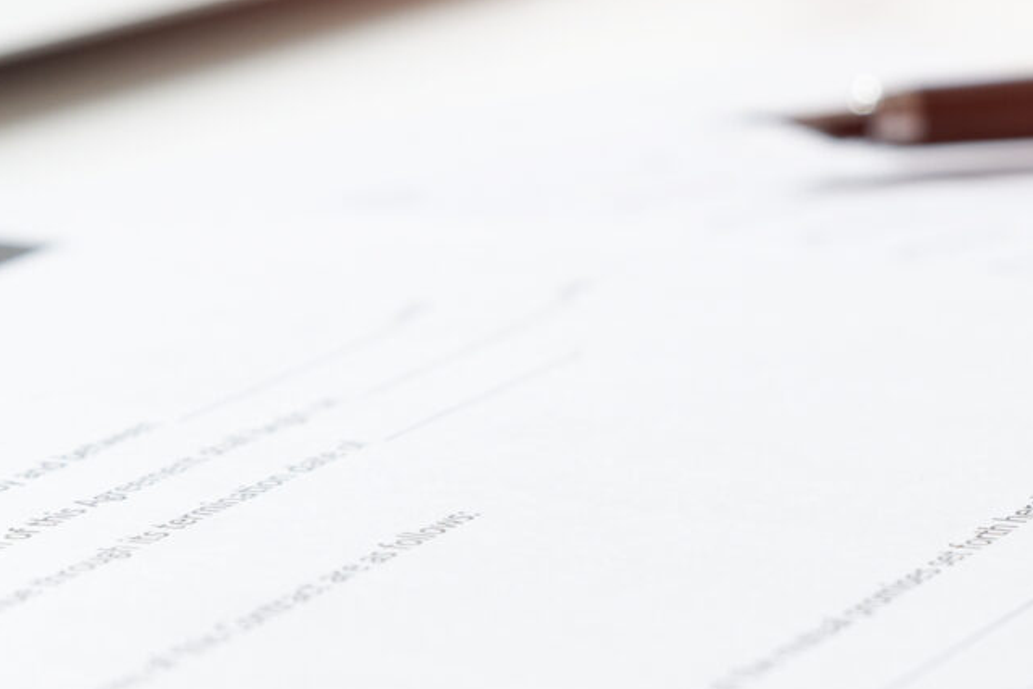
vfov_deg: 5.2
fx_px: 7577
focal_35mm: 264
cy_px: 14
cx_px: 1388
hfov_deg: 7.7
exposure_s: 1/125
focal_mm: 66
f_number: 5.6
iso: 100
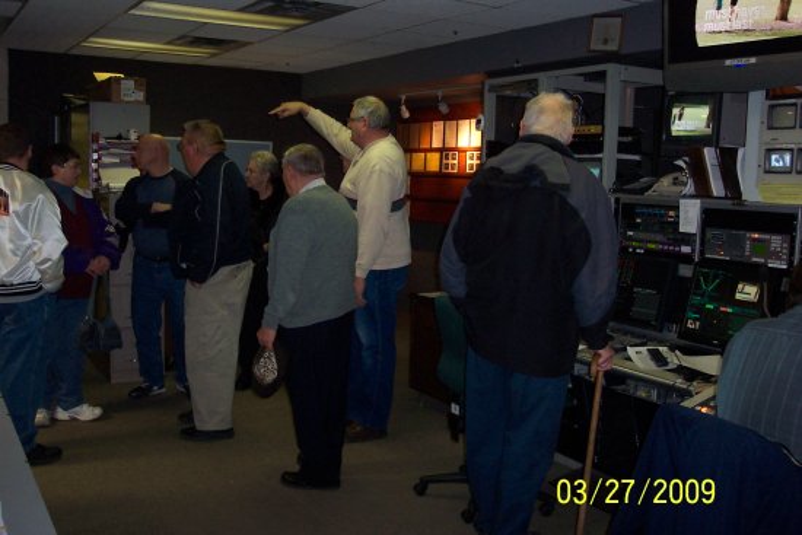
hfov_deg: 50.7
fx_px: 847
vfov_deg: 35.1
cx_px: 401
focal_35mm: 38
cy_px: 268
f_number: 2.8
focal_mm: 8
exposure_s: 1/30
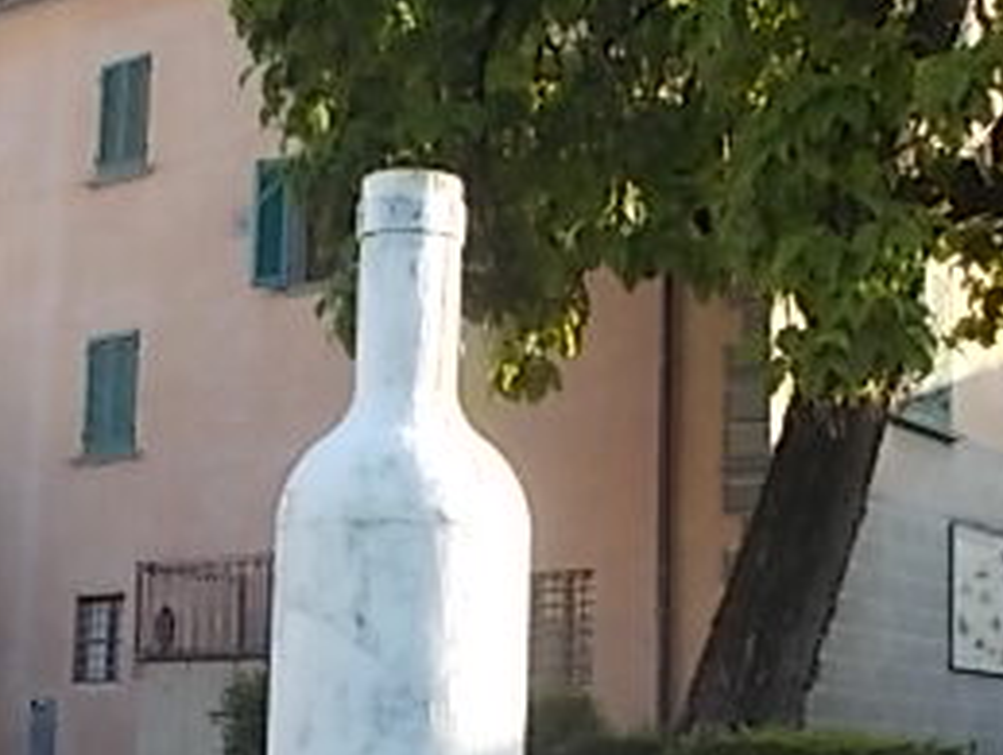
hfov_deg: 26.3
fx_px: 2147
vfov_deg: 19.9
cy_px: 484
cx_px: 410
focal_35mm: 74
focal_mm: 5.3
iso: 80
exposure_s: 1/160
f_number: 3.4
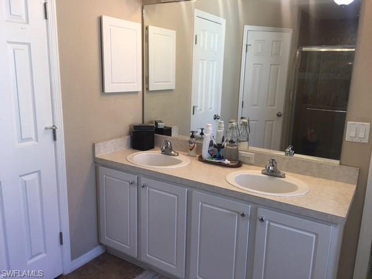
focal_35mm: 29
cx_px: 186
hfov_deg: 61.7
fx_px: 312
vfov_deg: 48.2
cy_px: 140
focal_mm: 4.15
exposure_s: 1/30
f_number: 2.2
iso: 32
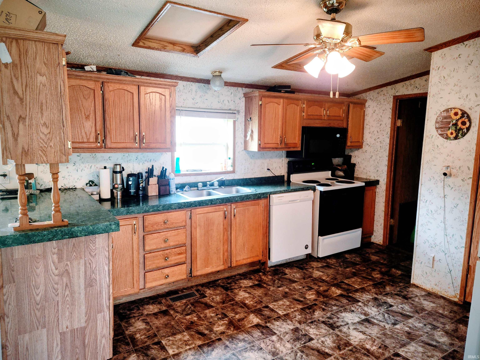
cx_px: 240
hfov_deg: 73.9
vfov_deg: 58.9
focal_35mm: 23
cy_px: 180
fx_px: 319
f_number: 1.8
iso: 250
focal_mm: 6.4
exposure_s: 1/60
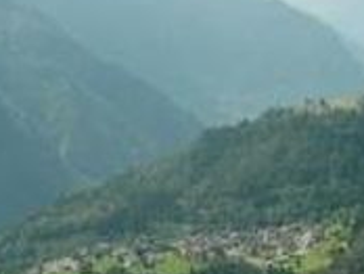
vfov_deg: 11.3
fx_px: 1379
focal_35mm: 131
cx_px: 132
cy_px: 140
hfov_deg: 15.0
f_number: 4.8
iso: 50
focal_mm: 7.8
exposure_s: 1/440
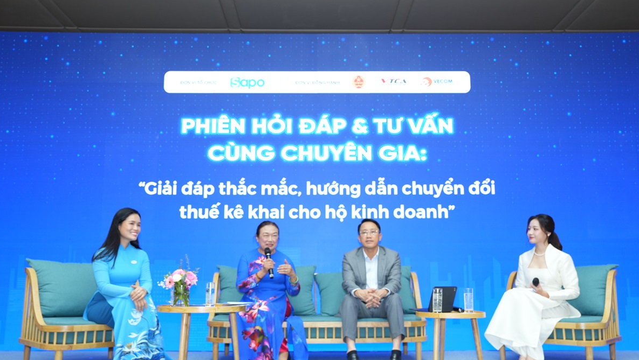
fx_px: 593
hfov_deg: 56.6
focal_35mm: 35
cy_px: 202
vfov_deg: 33.7
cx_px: 319
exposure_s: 1/160
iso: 1000
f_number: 3.5
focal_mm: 33
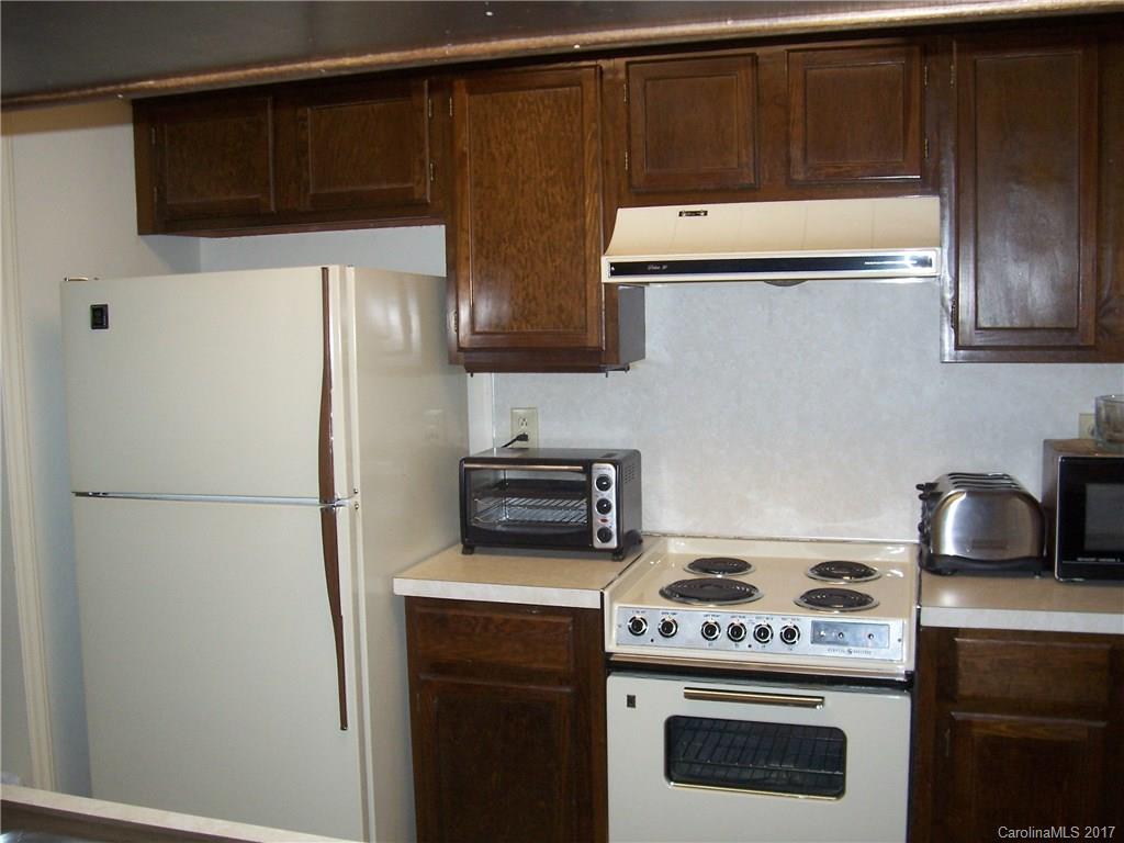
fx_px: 1104
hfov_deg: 54.0
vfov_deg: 41.8
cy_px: 422
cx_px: 562
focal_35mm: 34
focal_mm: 5.6
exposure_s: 1/60
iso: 125
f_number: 2.7
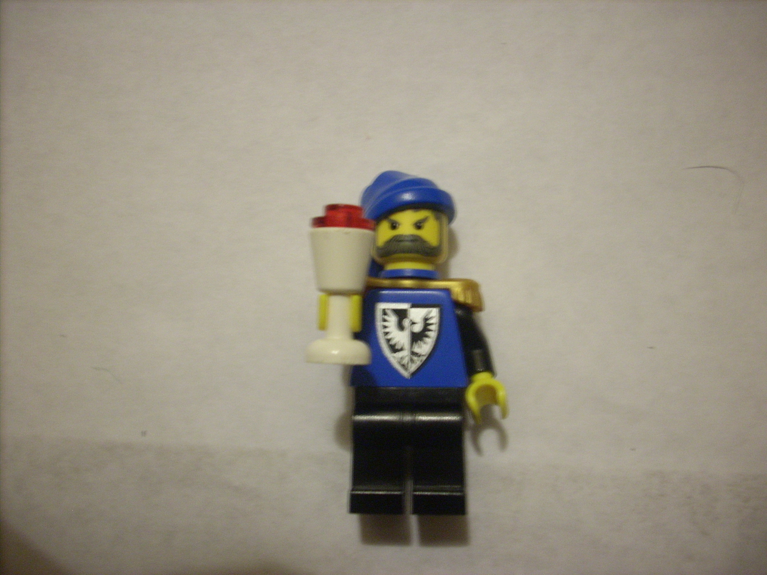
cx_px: 384
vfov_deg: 38.7
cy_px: 288
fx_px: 820
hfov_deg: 50.1
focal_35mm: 37
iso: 218
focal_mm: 6.2
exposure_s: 1/4
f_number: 2.8
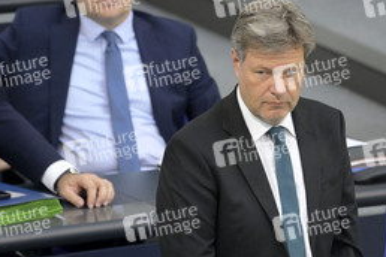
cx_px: 272
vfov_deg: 2.3
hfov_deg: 3.5
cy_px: 187
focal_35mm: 594
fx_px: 6369
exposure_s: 1/400
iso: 8000
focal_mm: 340
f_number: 5.6
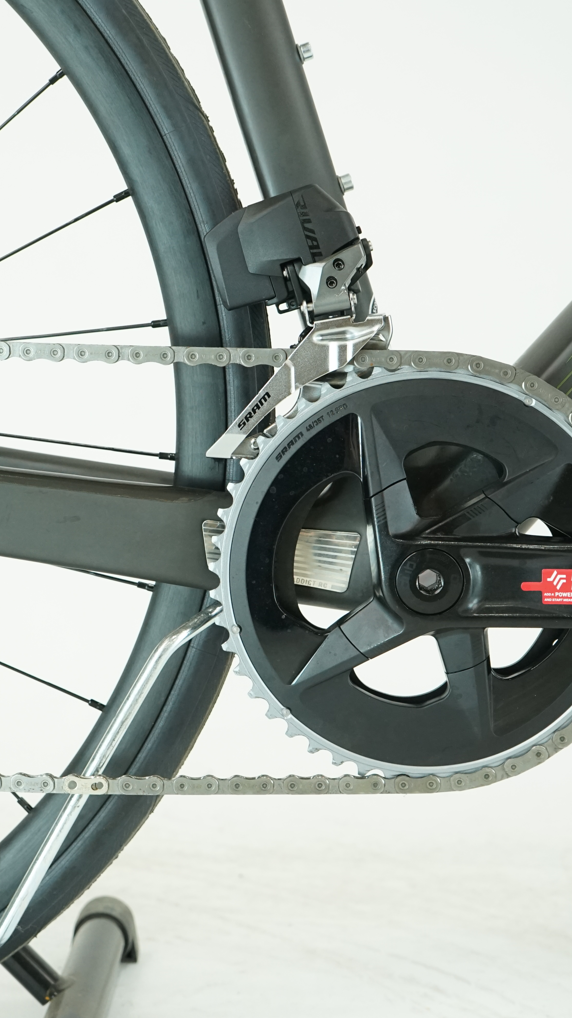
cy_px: 506
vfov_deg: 35.4
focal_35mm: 59
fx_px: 1591
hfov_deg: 20.2
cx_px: 120
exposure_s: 1/200
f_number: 5.6
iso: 1600
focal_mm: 37
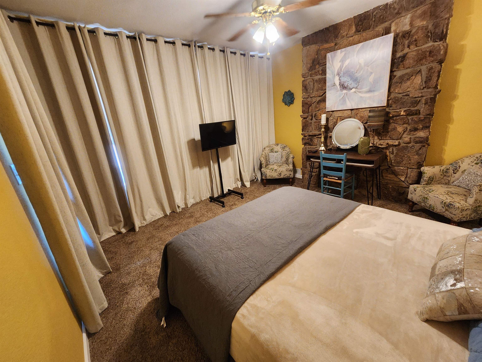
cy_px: 181
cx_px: 241
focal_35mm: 13
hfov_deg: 106.2
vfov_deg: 89.9
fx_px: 181
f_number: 2.2
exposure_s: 1/30
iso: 400
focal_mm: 2.2
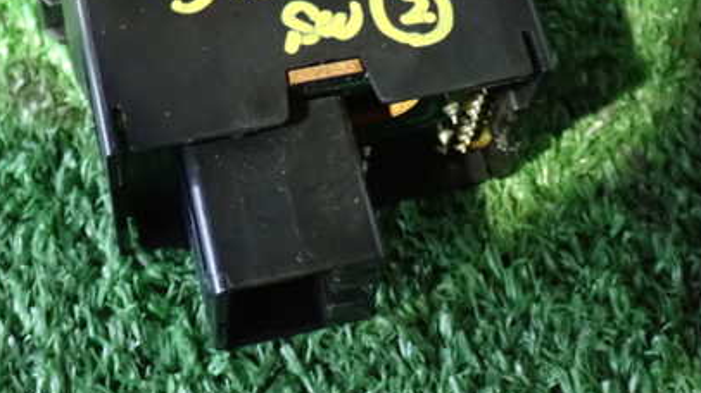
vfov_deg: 13.8
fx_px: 1616
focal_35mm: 87
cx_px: 333
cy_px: 88
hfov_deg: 24.5
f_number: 3.3
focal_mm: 9.65
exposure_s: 1/13
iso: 1250
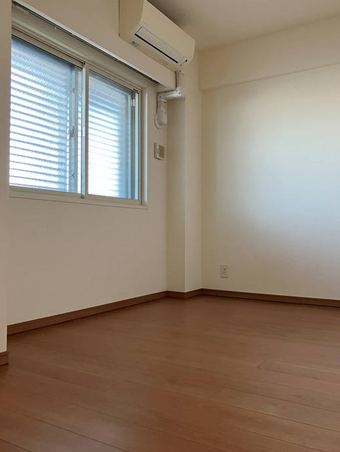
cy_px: 225
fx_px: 406
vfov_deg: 58.3
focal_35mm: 31
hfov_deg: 45.5
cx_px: 170
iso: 160
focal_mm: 3.99
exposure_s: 1/50
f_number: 1.8
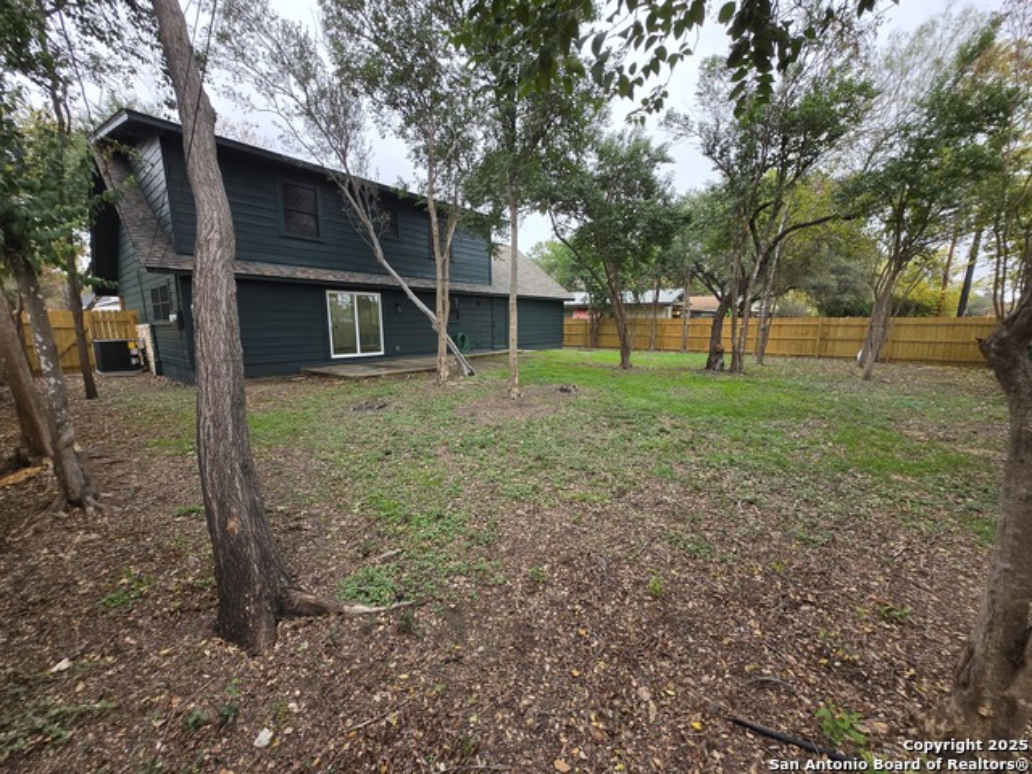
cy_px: 387
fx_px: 388
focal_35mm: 13
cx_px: 516
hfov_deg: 106.2
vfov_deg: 89.9
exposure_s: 1/60
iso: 32
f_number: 2.2
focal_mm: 1.7
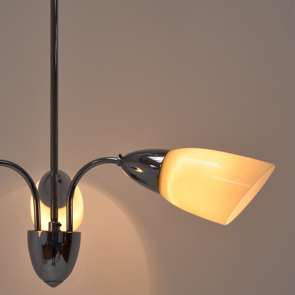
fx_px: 820
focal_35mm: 85
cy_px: 171
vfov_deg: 20.4
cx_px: 62
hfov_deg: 20.2
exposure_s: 1/320
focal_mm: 38
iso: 1600
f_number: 9
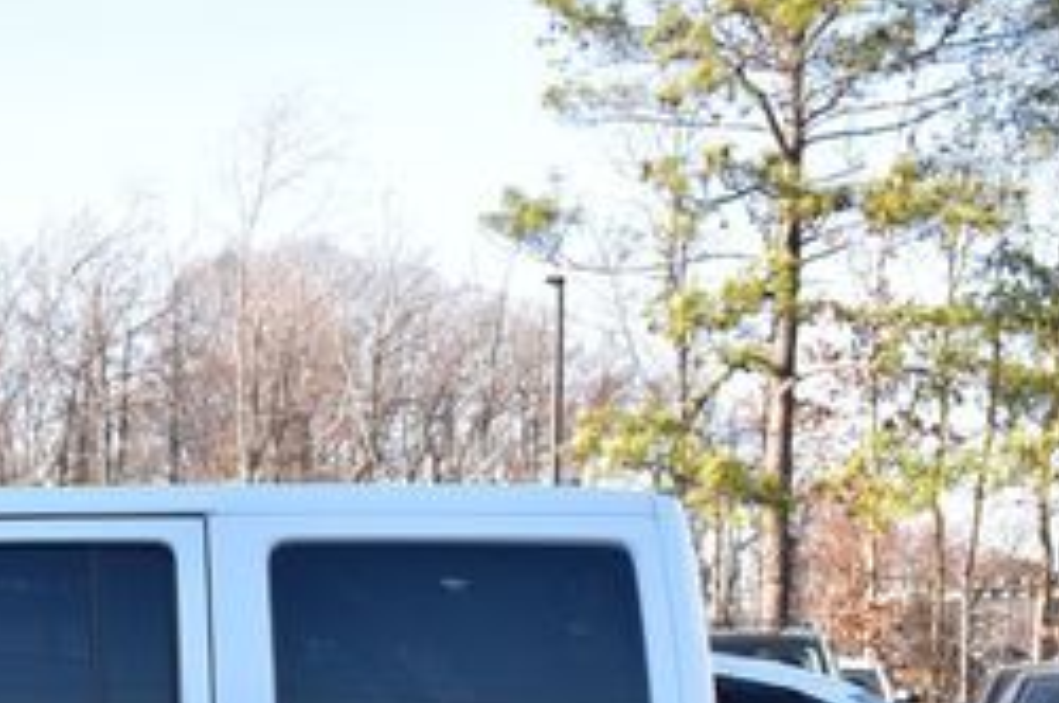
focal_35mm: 100
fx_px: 2938
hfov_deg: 19.4
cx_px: -169
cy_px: 894
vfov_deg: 13.2
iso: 400
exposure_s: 1/160
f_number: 10
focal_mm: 26
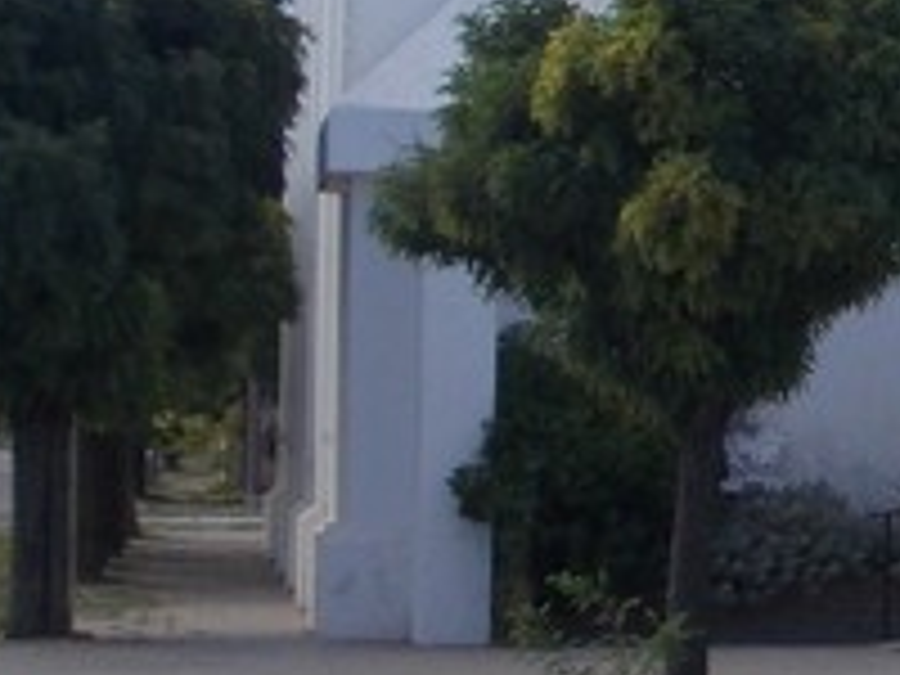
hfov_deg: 9.9
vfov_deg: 7.6
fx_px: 5070
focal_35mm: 195
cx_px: 1332
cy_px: 14
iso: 80
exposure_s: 1/160
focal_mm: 7.2
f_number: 7.2
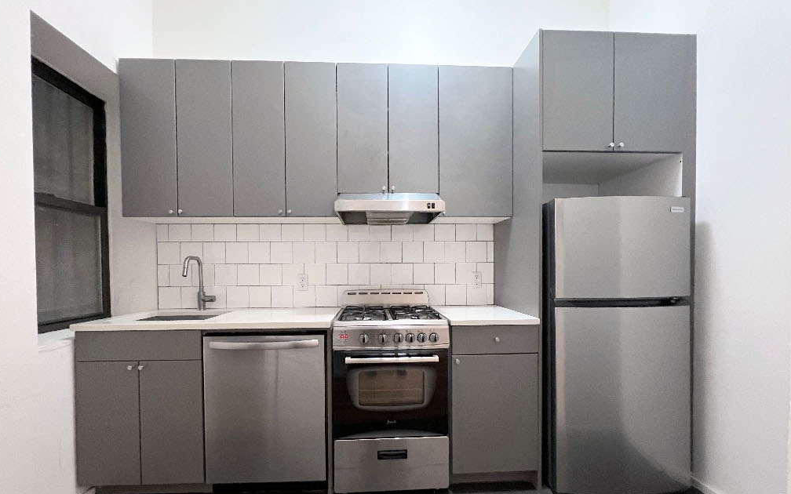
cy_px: 276
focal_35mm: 14
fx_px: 302
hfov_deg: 105.3
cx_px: 390
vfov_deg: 78.3
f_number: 1.8
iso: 800
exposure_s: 1/60
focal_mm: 1.57
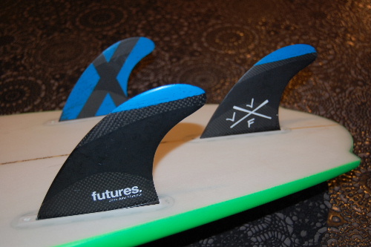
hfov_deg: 49.6
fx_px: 402
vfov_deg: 34.2
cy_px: 124
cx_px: 186
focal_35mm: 39
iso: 400
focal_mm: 26
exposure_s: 1/60
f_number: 4.2
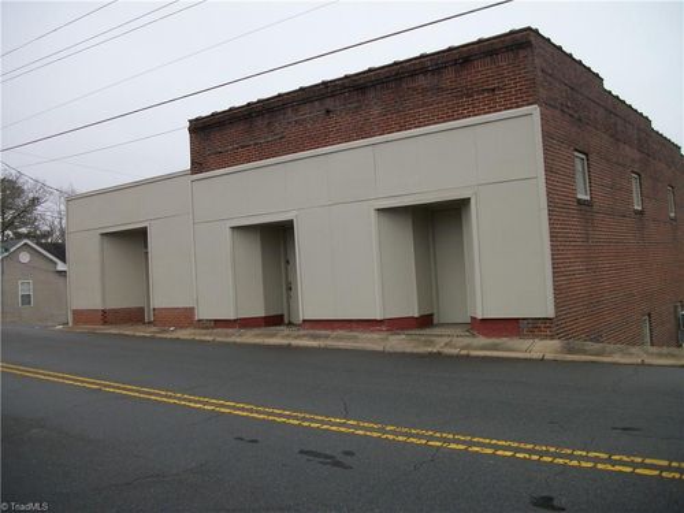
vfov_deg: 44.2
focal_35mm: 32
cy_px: 256
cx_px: 342
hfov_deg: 56.8
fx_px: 632
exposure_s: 1/160
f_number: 2.9
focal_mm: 5.7
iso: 80
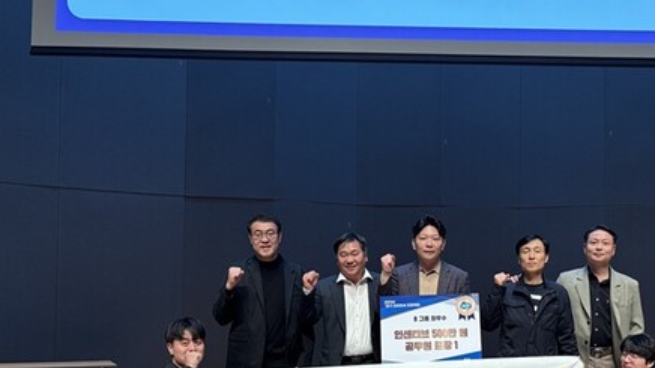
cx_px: 430
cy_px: 296
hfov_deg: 50.8
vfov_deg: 29.7
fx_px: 677
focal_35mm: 39
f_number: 1.6
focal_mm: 5.96
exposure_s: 1/60
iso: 160
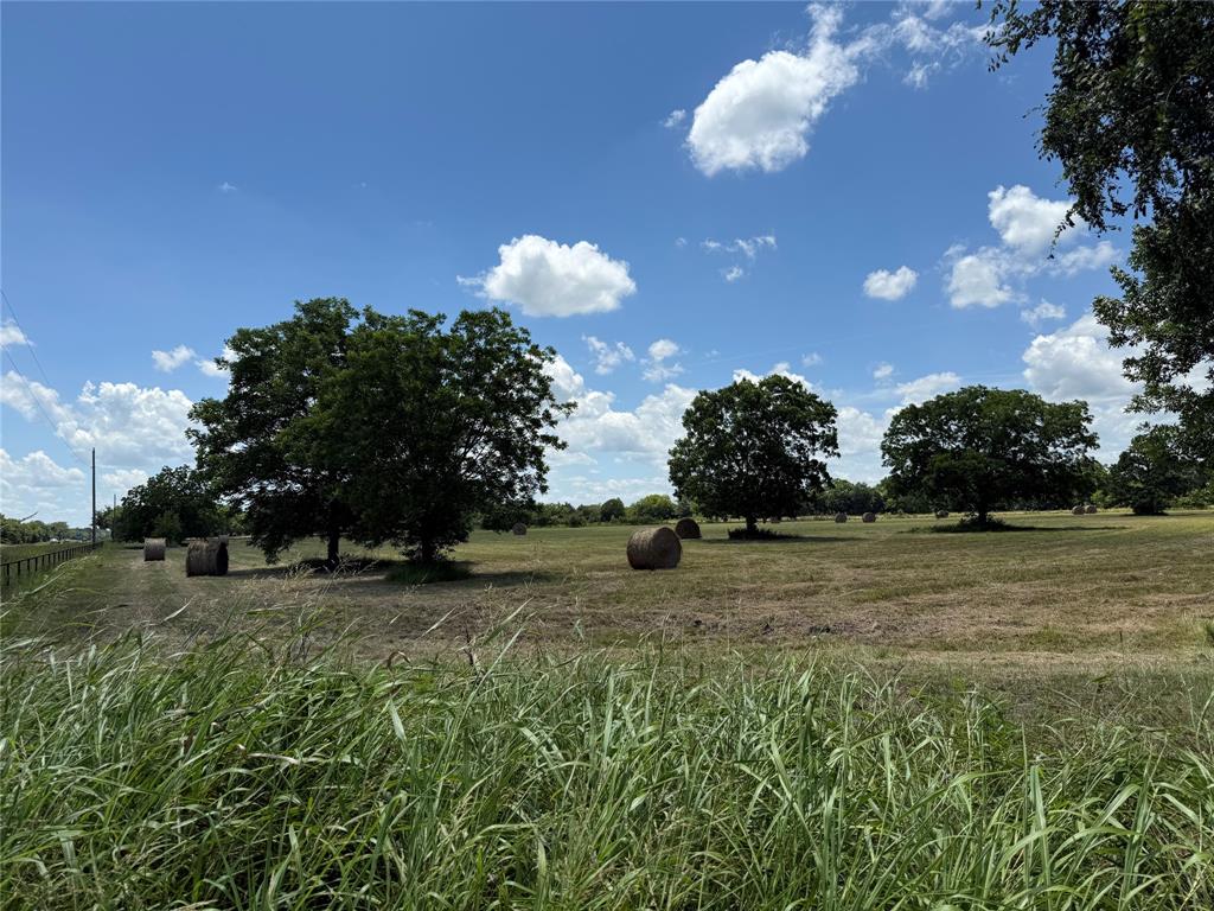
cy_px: 456
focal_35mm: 24
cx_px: 607
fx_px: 842
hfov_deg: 71.6
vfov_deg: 56.8
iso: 80
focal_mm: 6.76
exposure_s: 1/6173
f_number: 1.78
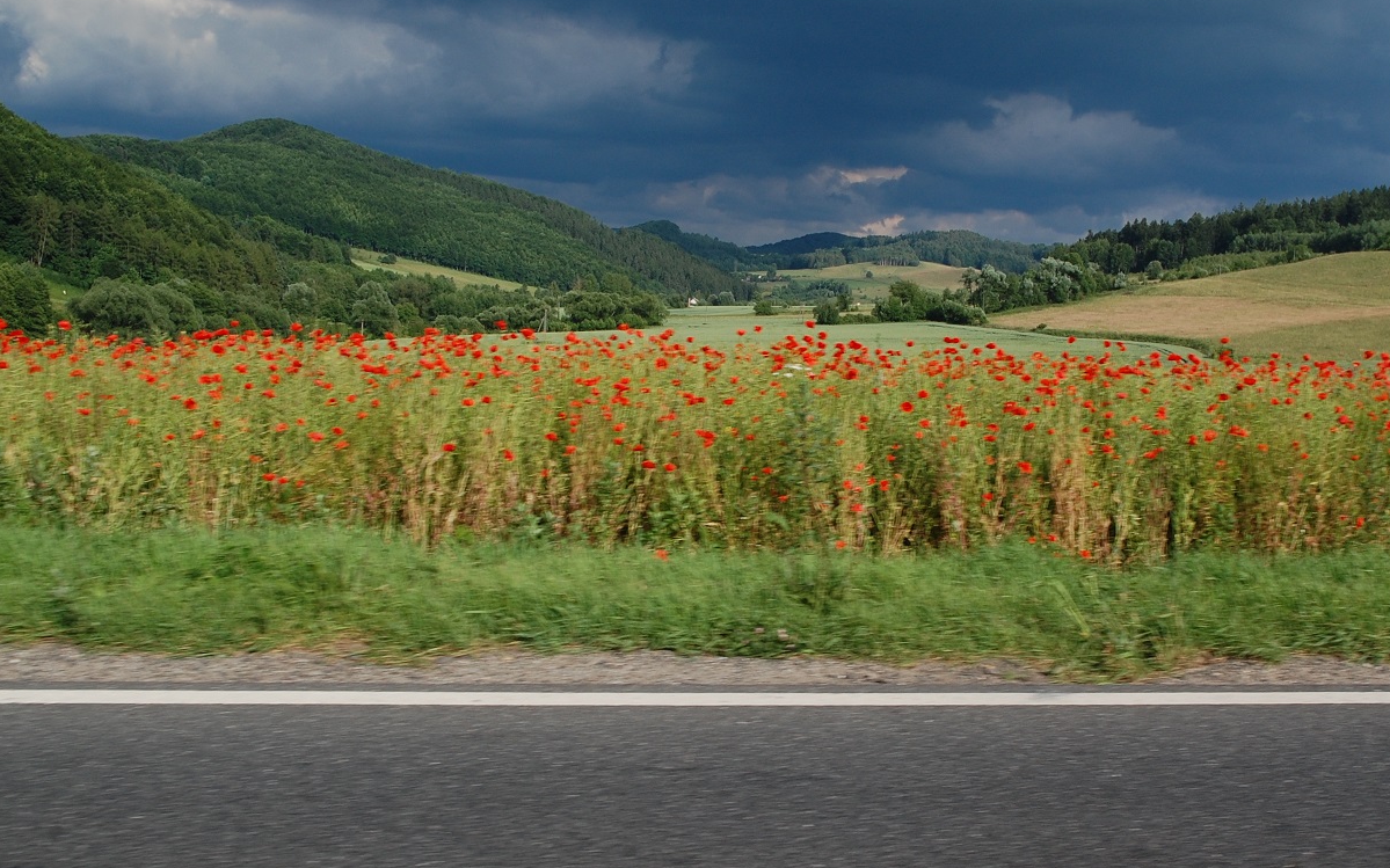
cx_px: 777
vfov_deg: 27.9
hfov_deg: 43.4
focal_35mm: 46
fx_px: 1742
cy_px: 516
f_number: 9
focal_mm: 24
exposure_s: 1/320
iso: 200
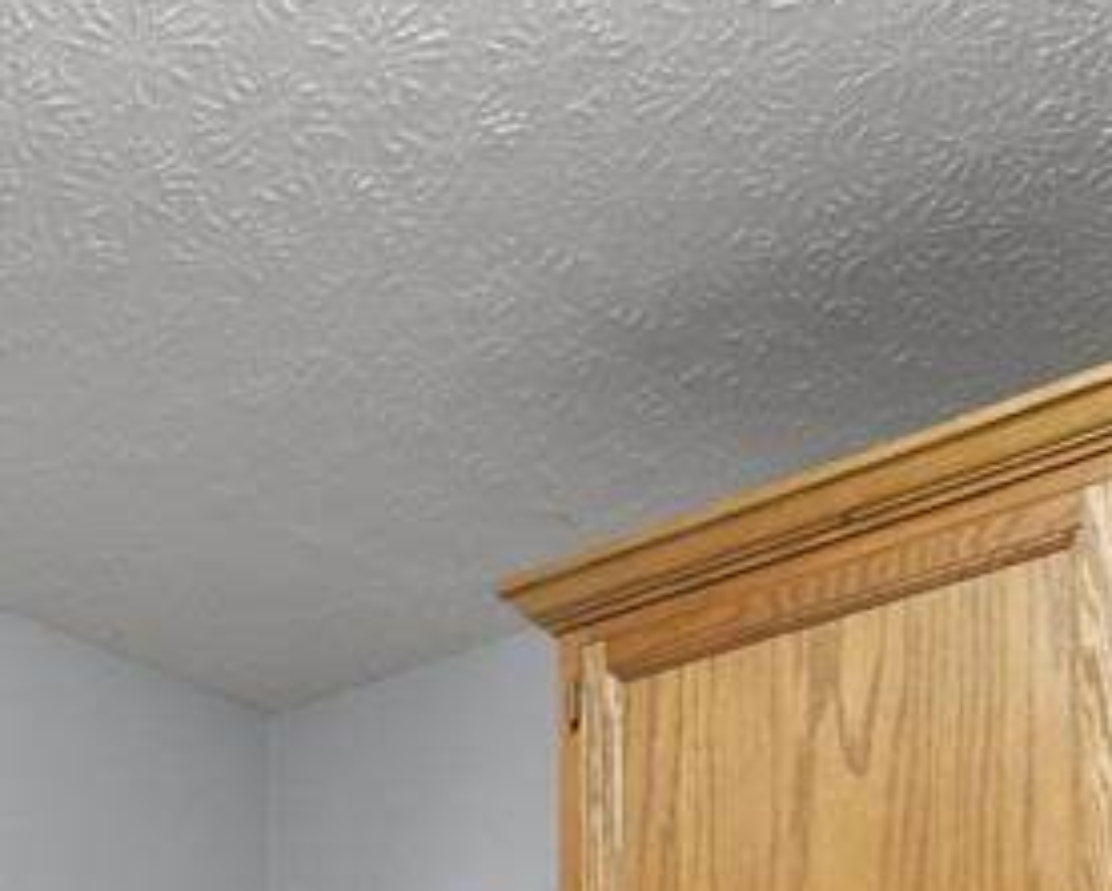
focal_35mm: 65
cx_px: 96
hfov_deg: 28.0
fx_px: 2141
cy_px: 1495
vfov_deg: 19.2
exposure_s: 1/1.67
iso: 400
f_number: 8
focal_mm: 10
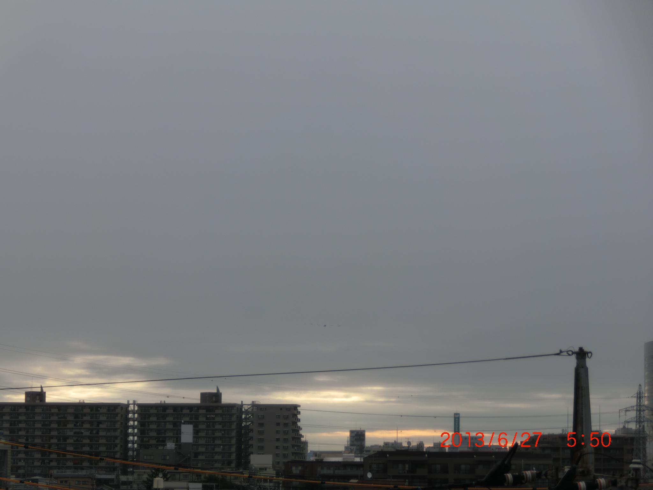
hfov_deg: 17.9
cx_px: 326
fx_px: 2075
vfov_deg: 13.5
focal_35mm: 110
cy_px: 245
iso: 80
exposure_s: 1/200
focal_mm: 19.54
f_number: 5.4
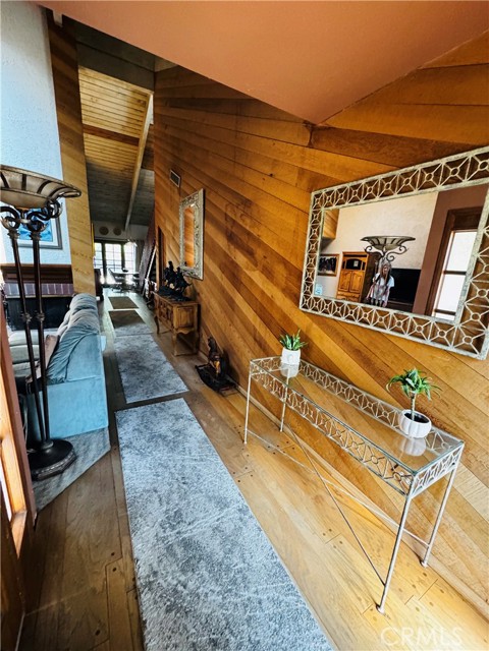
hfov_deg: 85.7
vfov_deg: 102.1
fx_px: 264
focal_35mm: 14
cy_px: 326
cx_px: 244
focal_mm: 2.22
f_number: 2.2
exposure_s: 1/60
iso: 1000
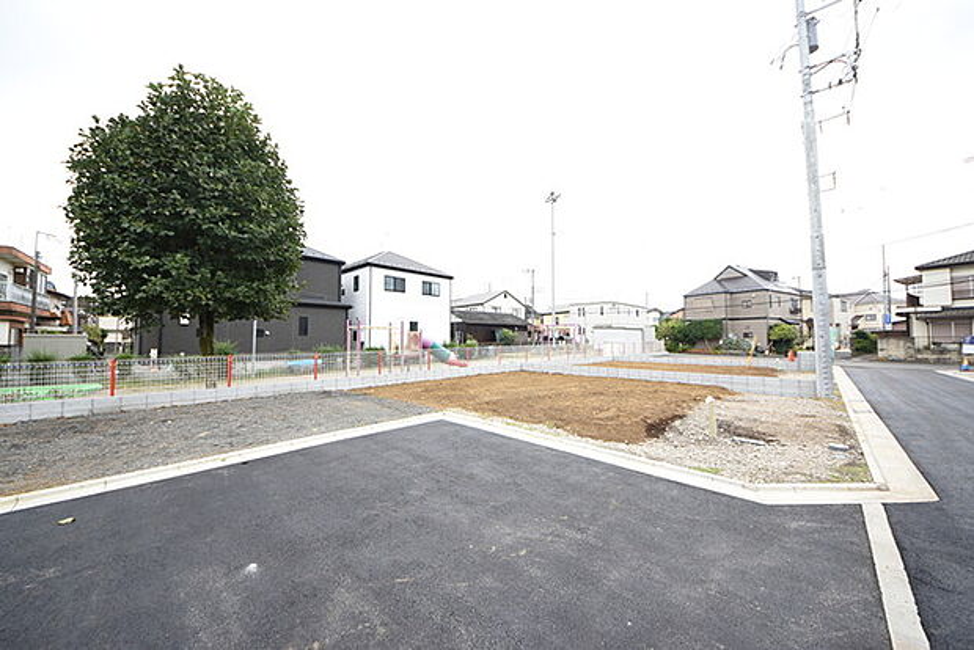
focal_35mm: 12
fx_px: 325
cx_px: 487
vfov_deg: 90.1
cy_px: 325
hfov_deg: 112.6
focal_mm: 8
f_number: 5.6
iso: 100
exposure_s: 1/100
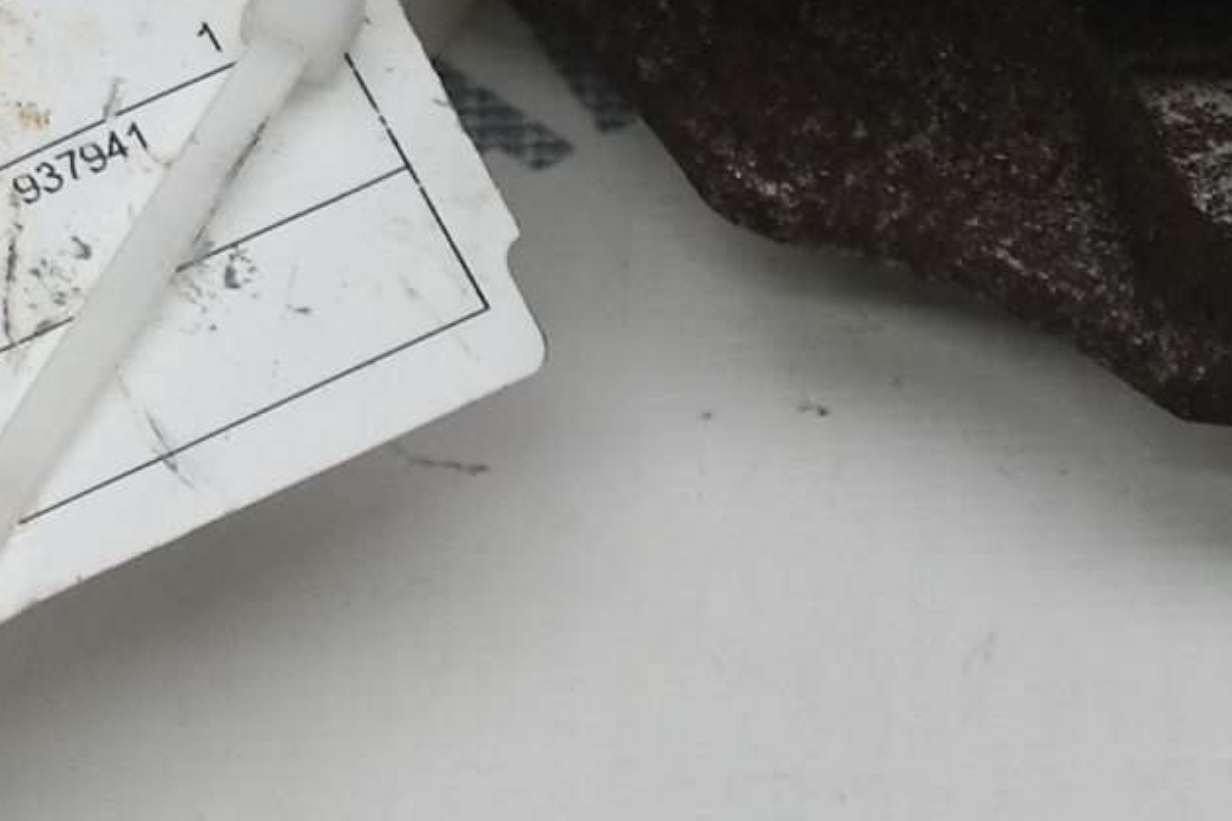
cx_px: 1338
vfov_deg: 5.0
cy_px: -825
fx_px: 9305
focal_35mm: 272
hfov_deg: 7.5
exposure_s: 1/100
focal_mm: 29
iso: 200
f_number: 4
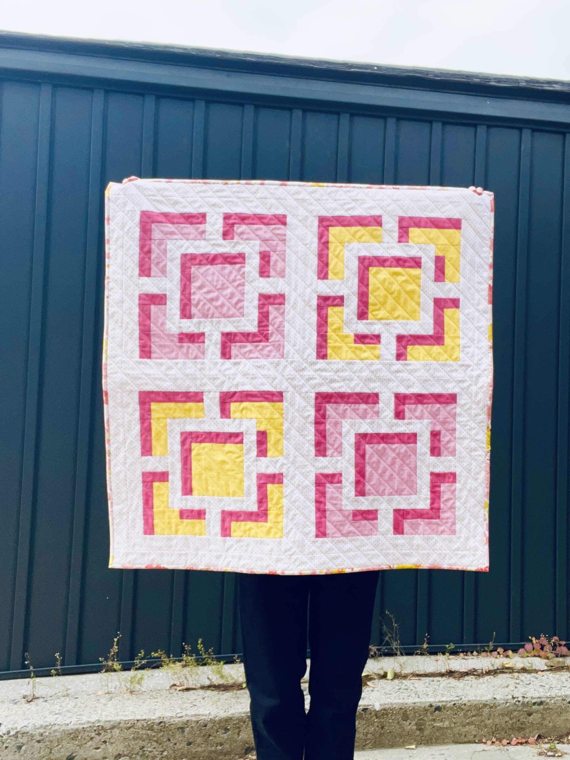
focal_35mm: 30
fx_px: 659
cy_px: 380
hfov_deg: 46.8
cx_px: 285
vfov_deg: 60.0
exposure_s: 1/347
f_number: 2.2
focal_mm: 2.71
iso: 32
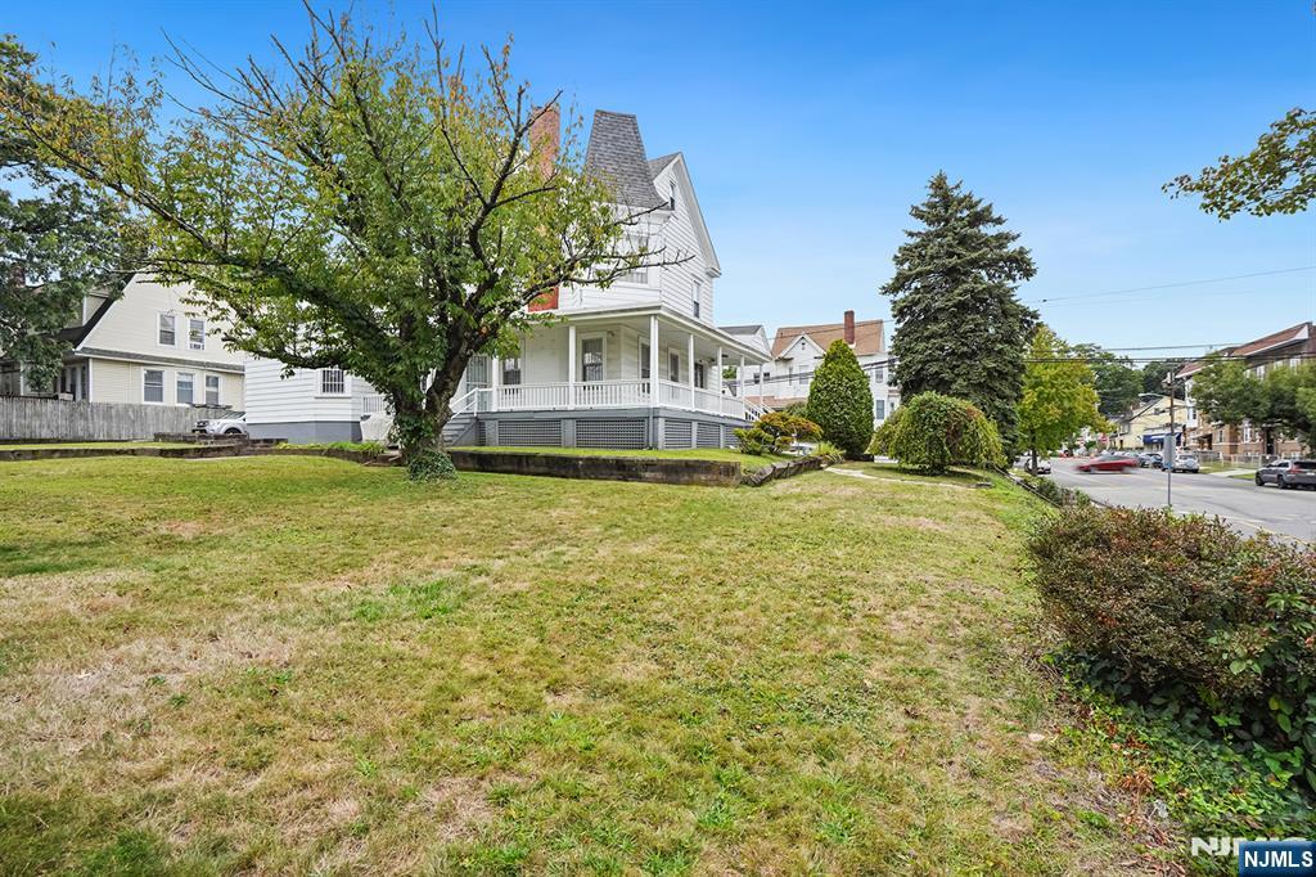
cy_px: 438
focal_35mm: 16
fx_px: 585
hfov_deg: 96.8
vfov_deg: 73.7
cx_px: 658
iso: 400
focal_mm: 16
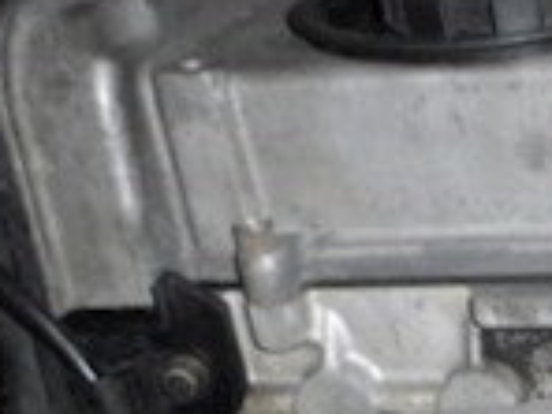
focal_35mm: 104
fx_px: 1658
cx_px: 903
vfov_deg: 13.0
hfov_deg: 16.6
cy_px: 727
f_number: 3.2
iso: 100
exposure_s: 1/30
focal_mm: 4
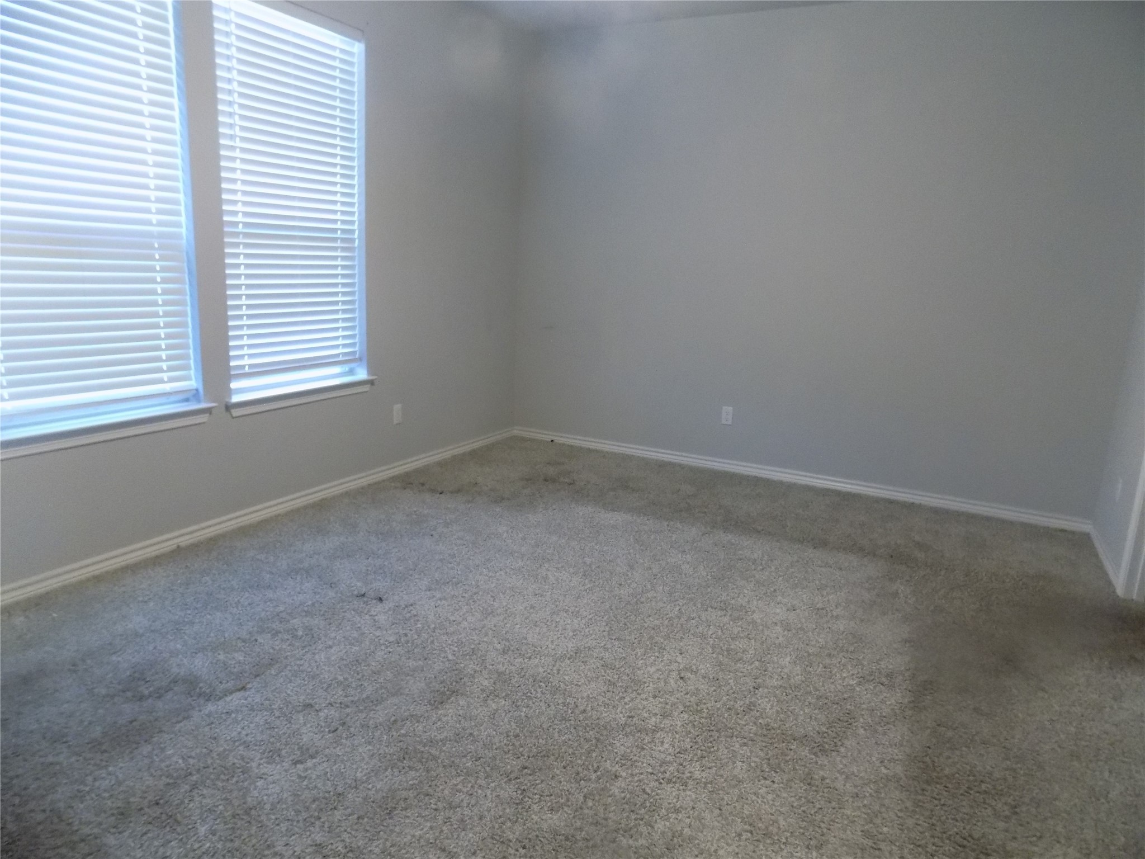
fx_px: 761
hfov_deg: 73.9
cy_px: 430
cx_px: 572
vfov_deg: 58.9
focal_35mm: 23
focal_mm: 4
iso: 400
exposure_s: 1/25
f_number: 3.1
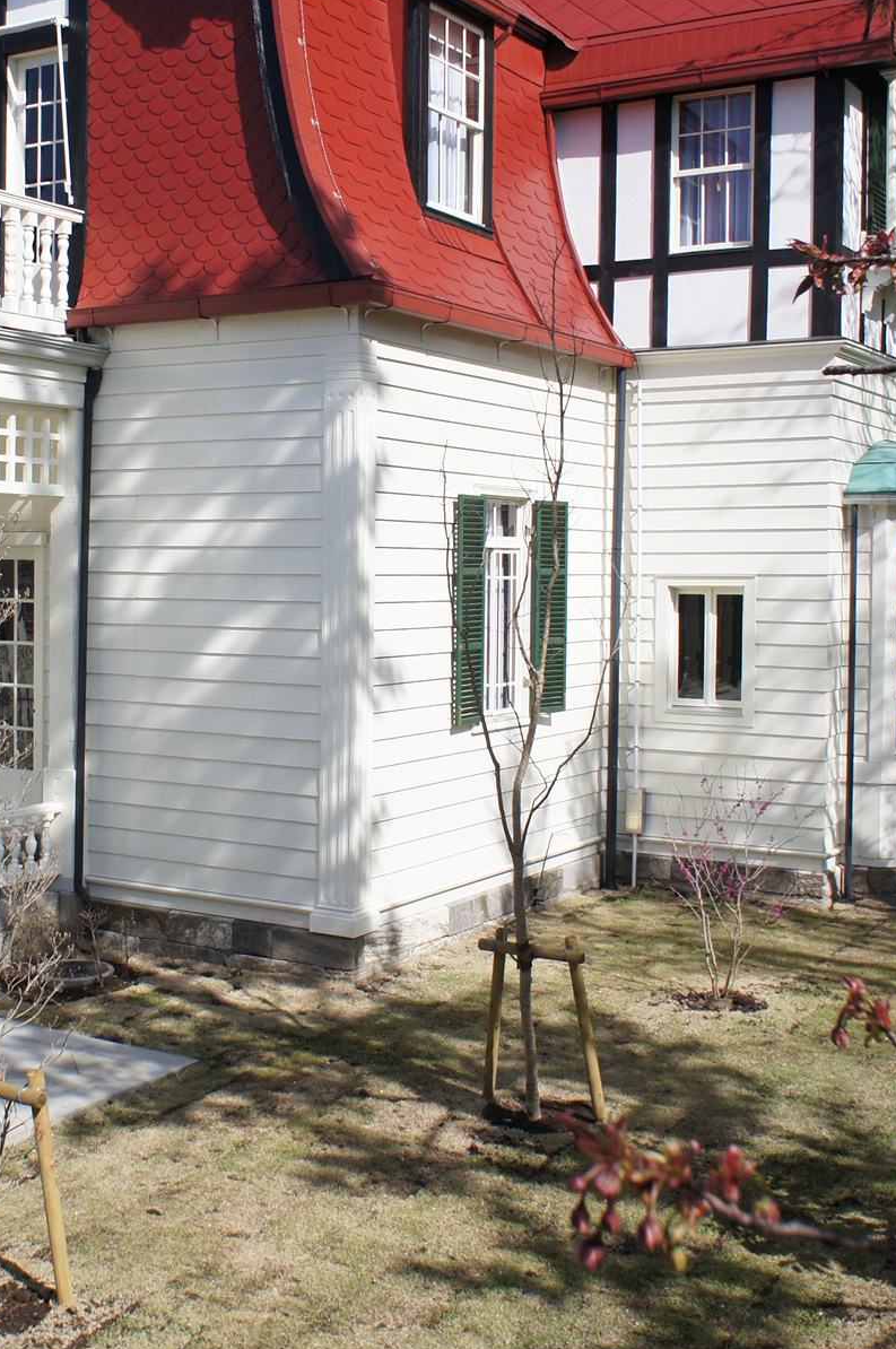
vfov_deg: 42.7
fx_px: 1722
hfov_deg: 28.8
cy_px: 575
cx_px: 230
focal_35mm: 46
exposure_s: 1/640
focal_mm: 16
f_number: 6.3
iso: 200
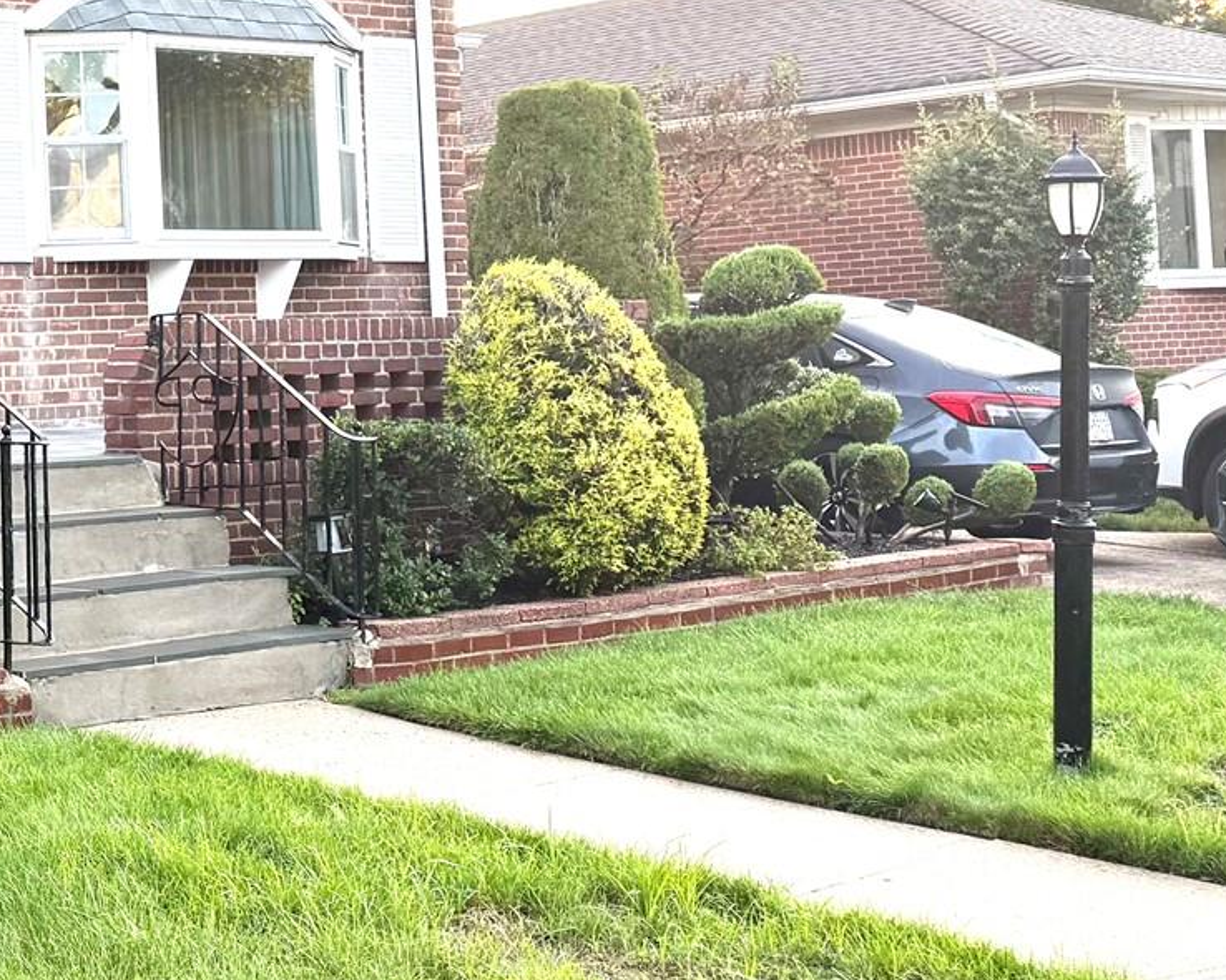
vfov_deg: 23.3
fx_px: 2358
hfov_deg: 26.2
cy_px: 279
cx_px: -213
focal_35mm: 65
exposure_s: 1/507
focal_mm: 6.76
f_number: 1.78
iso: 100
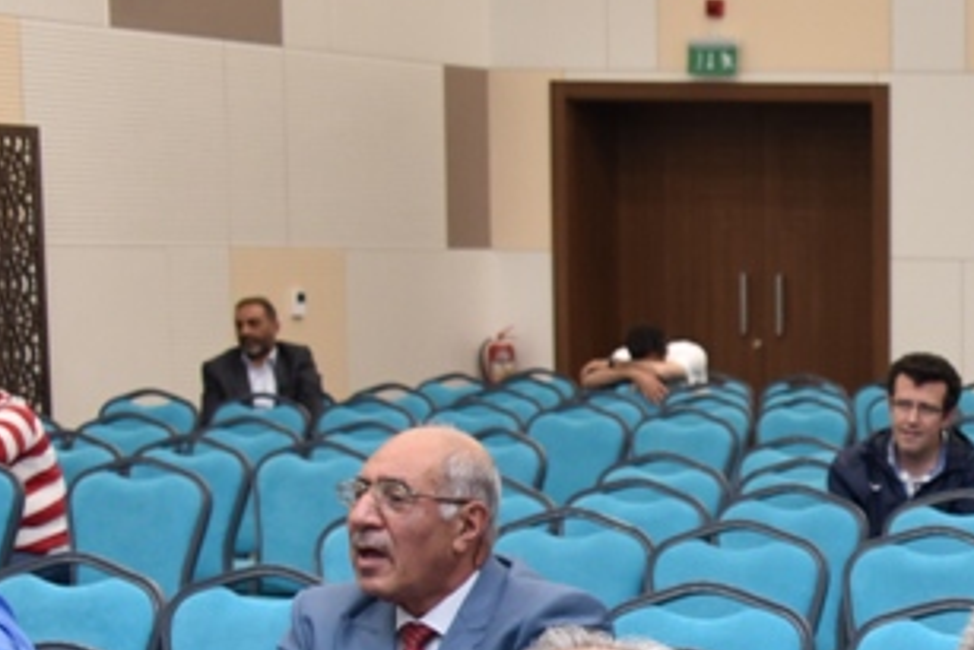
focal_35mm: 123
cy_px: 742
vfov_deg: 11.0
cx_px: 1466
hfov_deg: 15.4
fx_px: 3329
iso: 1250
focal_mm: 35
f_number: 5.6
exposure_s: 1/125
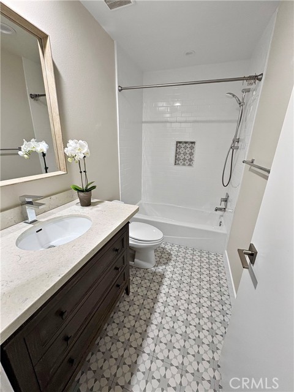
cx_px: 147
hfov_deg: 85.7
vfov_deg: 102.1
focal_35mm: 14
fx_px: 159
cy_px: 196
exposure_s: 1/60
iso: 200
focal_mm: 2.22
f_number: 2.2
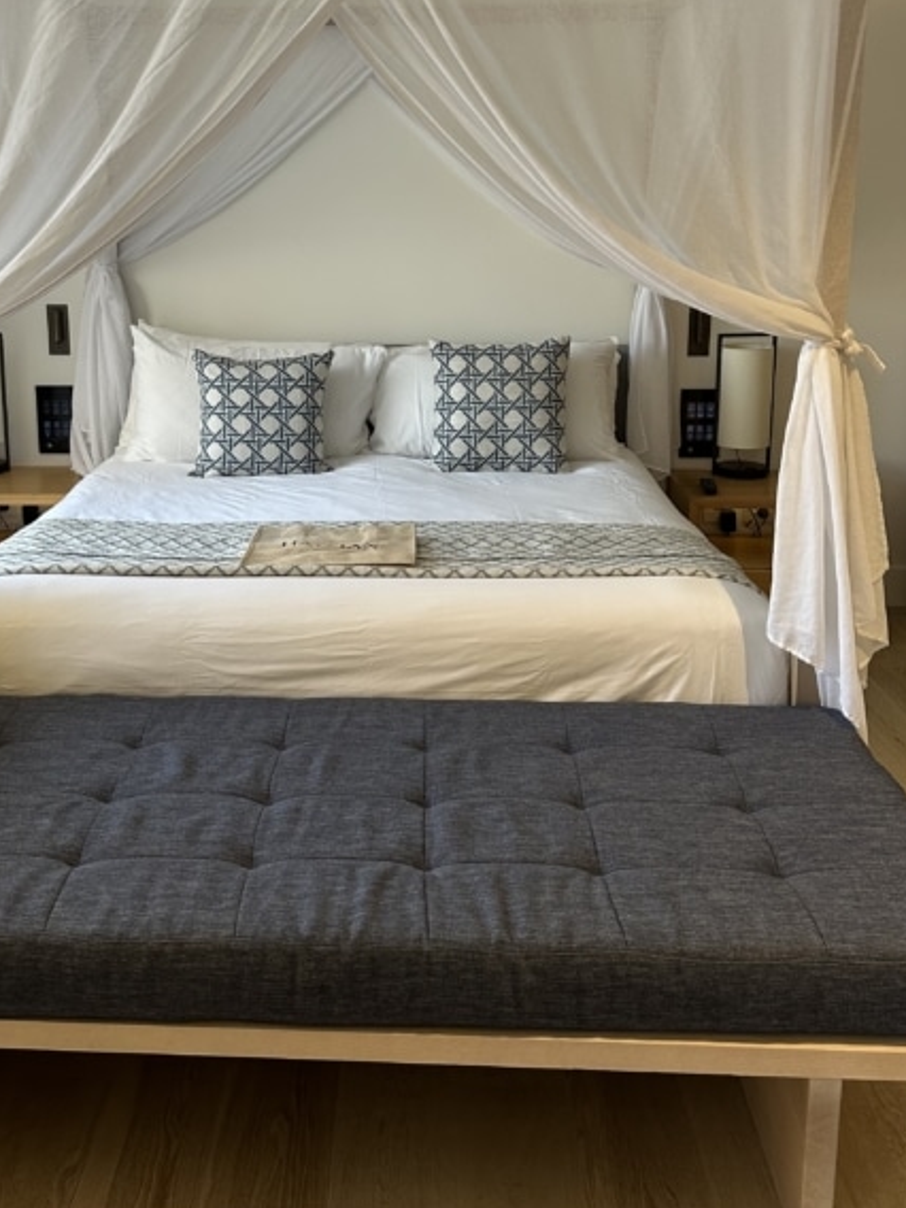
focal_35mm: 38
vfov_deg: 48.5
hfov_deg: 37.6
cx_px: 358
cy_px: 455
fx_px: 1326
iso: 160
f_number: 1.78
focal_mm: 6.86
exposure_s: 1/100
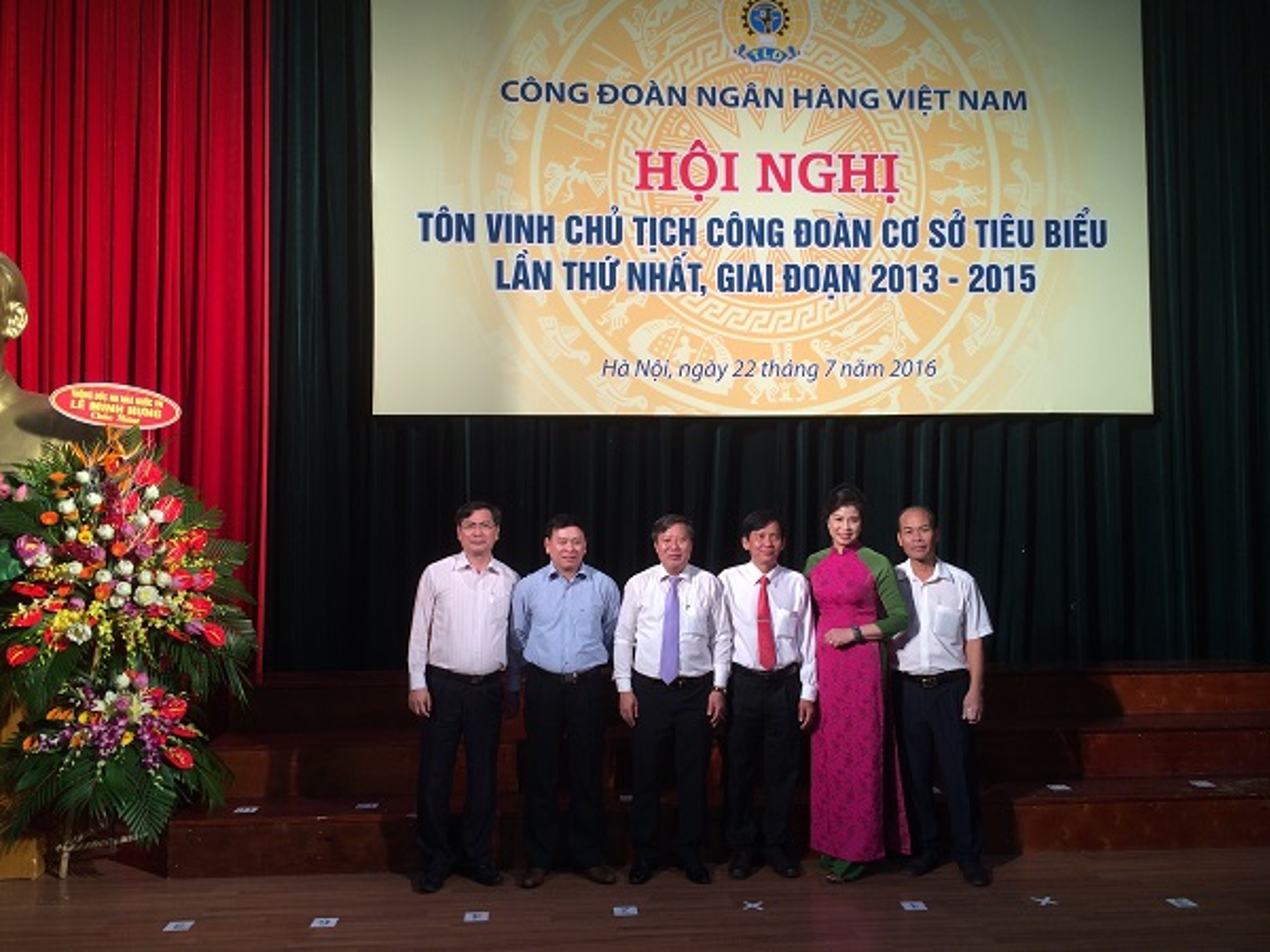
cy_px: 476
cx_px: 635
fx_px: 1101
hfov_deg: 60.0
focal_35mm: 30
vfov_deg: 46.8
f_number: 2.2
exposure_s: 1/50
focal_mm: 4.12
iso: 40
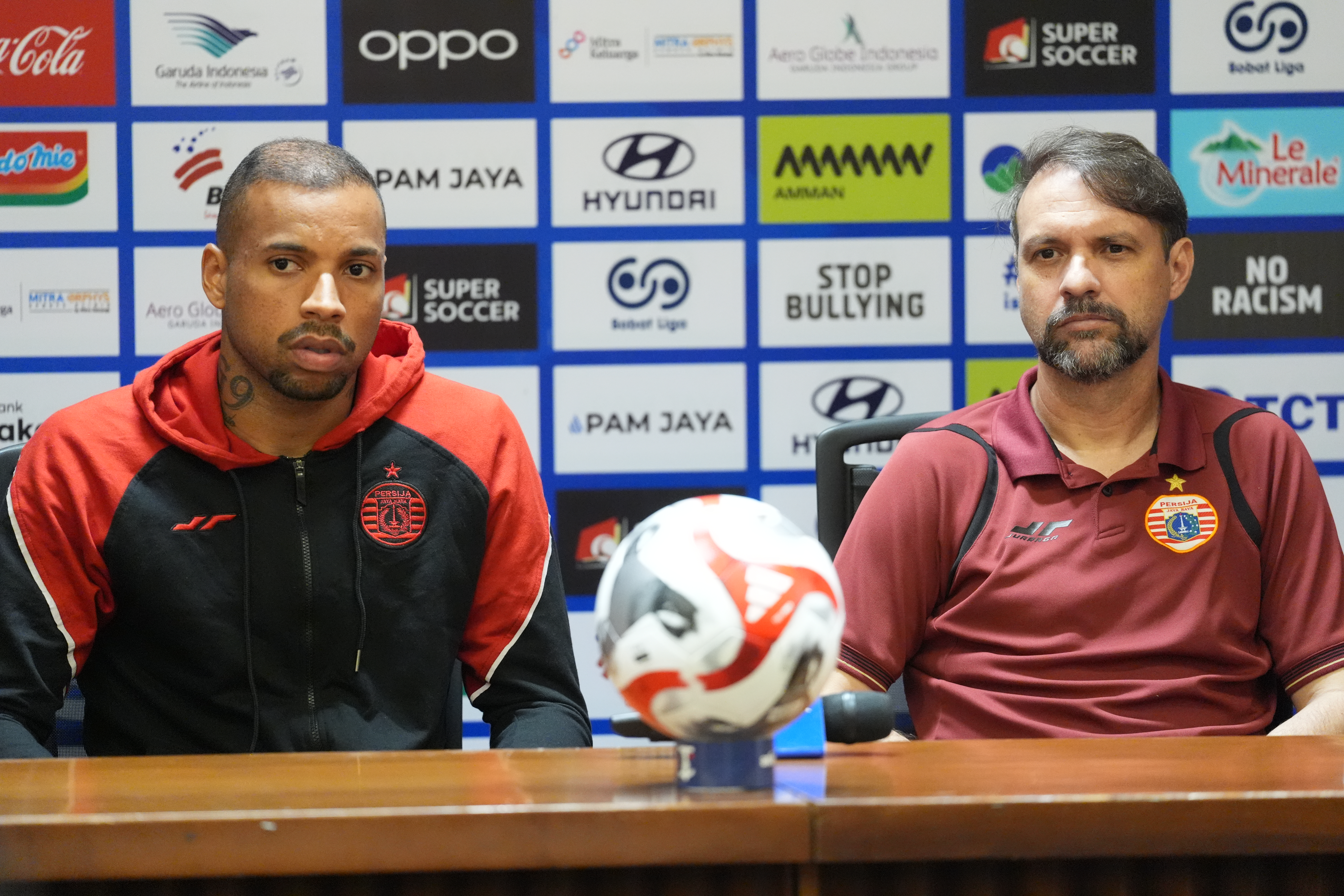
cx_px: 672
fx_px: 11199
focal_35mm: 300
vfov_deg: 4.6
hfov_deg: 6.9
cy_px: 448
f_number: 2.8
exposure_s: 1/100
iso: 8000
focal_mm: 300
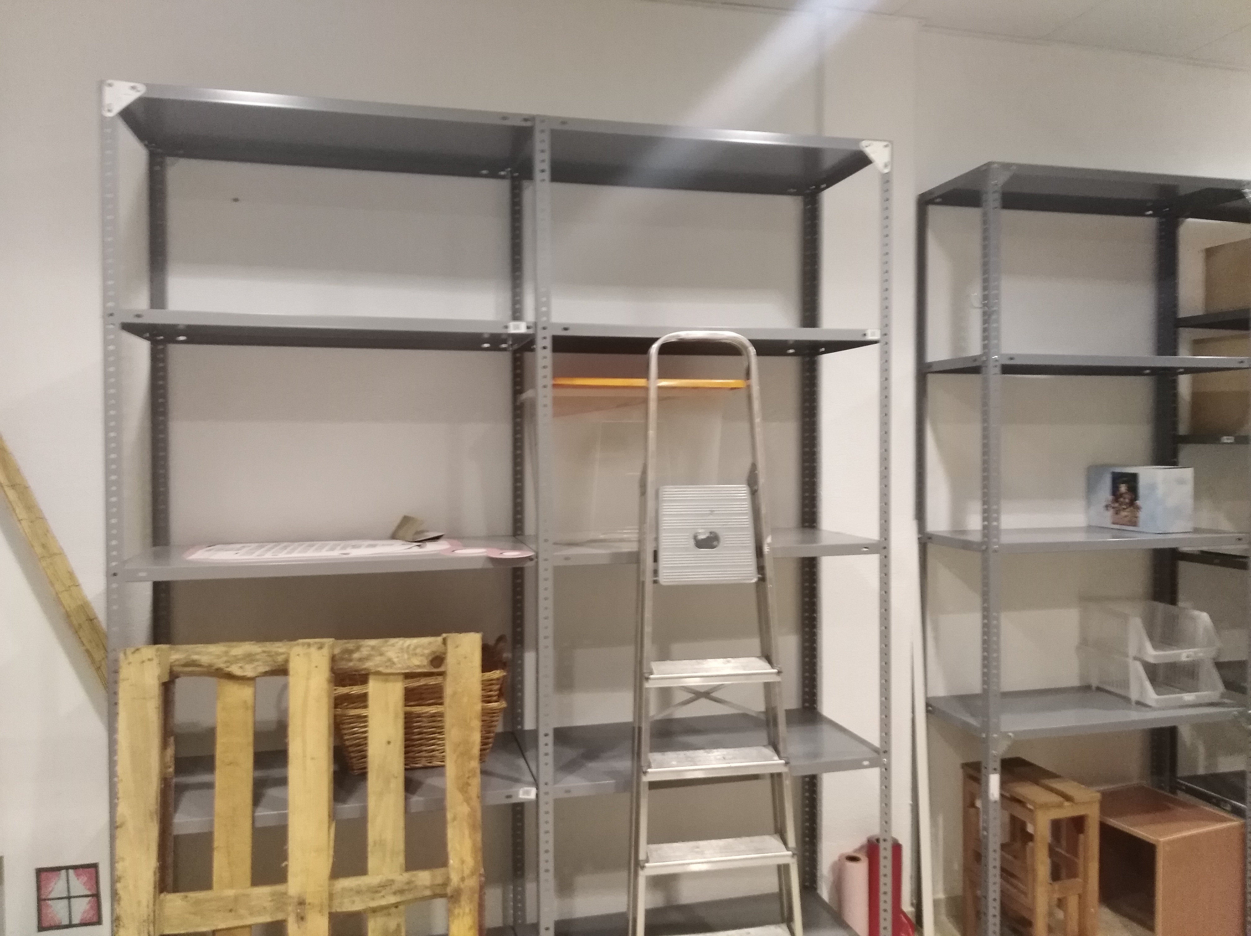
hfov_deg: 67.4
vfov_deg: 53.0
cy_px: 468
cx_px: 626
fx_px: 939
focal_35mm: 26
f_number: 2.2
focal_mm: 3.83
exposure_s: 1/14.3
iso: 1023
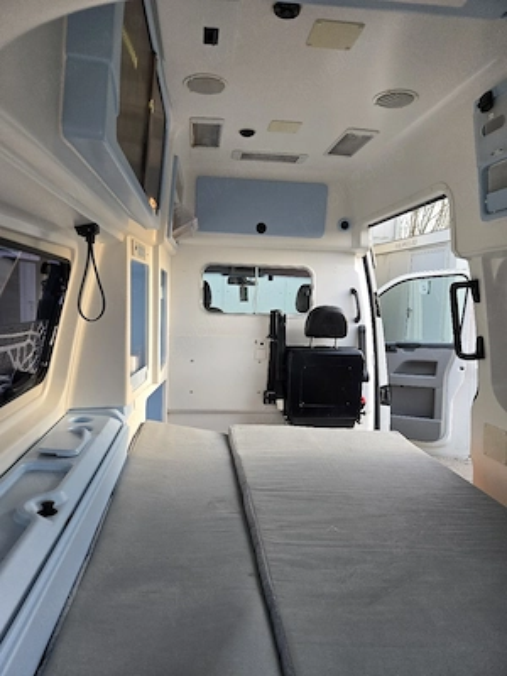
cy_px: 338
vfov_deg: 73.9
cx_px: 254
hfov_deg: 58.9
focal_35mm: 23
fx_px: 449
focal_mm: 5.4
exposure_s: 1/182
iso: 80
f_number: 1.8
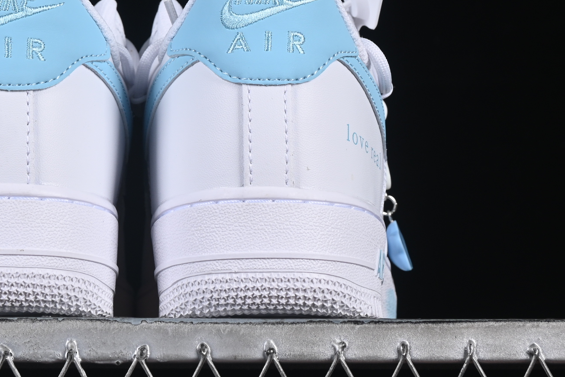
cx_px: 142
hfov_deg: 12.8
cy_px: 69
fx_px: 2511
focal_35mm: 160
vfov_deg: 8.6
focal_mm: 50
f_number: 8
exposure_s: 1/80
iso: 160
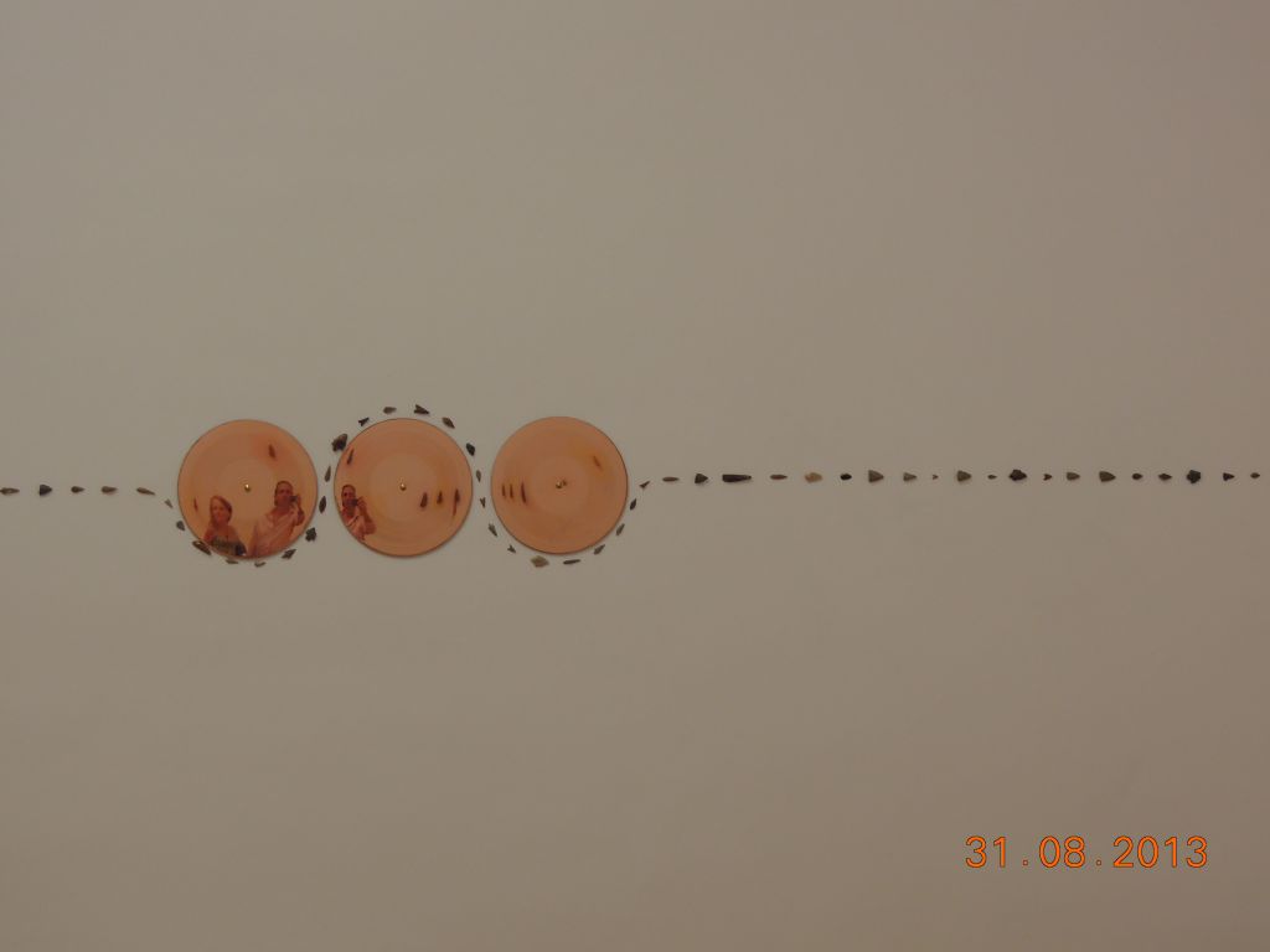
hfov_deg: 27.8
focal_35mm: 70
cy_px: 476
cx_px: 635
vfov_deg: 21.0
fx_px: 2568
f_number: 4.5
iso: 180
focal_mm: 12.5
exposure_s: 1/100
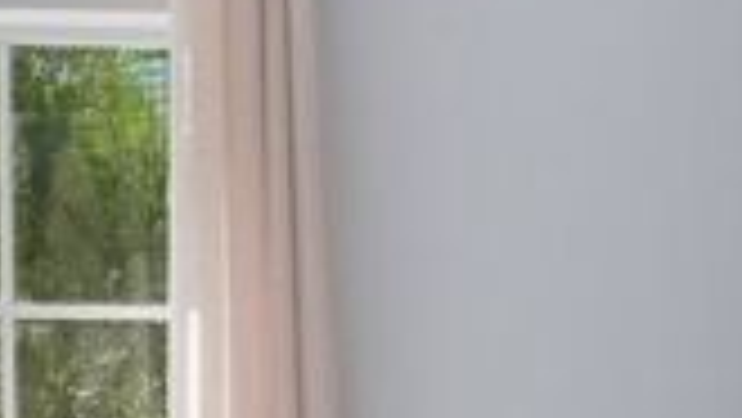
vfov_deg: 7.4
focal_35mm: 161
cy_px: 703
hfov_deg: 12.0
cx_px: -686
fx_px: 3169
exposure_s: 1/40
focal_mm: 24
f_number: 13
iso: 800
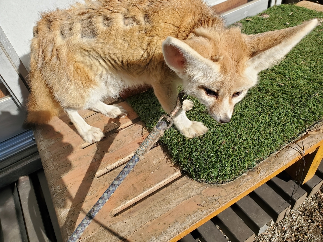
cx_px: 162
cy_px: 121
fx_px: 243
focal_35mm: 26
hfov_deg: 67.3
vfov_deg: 53.1
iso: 50
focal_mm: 4.3
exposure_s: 1/1279
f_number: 2.4
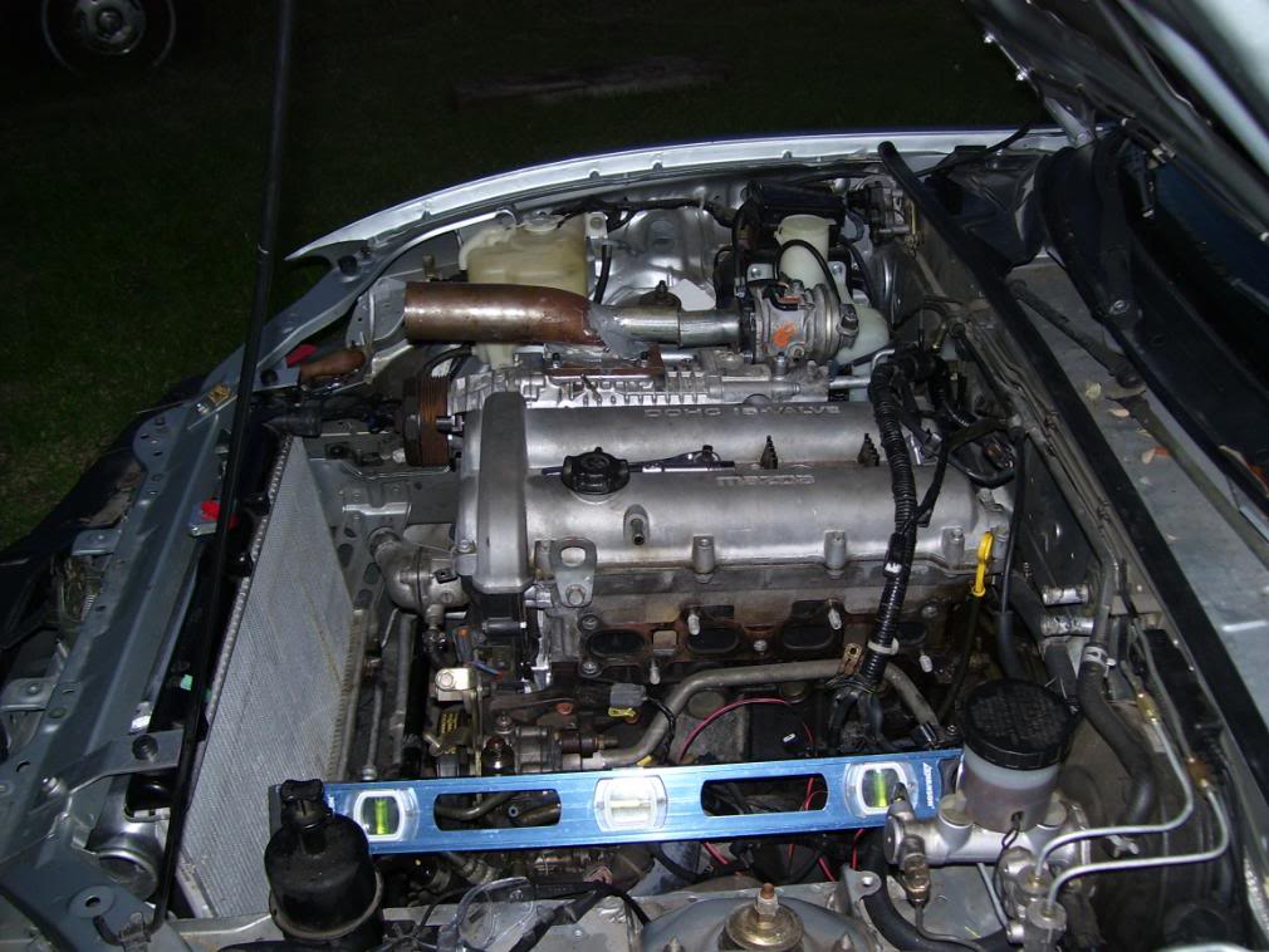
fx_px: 1320
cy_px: 476
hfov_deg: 51.3
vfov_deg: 39.7
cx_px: 634
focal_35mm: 36
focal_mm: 6
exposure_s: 1/60
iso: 80
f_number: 2.7
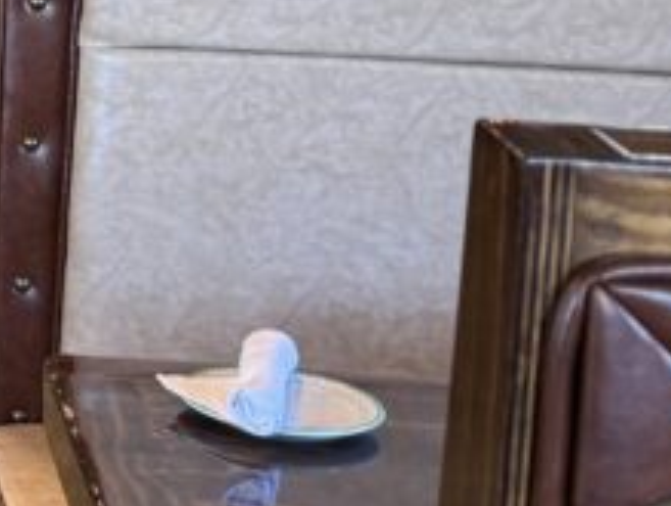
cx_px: -852
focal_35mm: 112
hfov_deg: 13.6
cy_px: -101
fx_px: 2175
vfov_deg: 12.9
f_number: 1.78
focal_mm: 6.76
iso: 160
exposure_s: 1/60
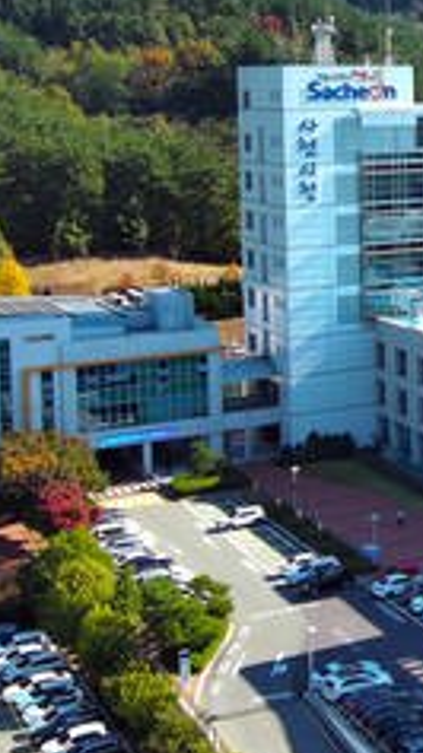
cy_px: 168
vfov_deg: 27.1
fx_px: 1538
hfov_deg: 13.9
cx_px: 766
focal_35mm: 77
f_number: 8
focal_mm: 10.19
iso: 200
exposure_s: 1/240
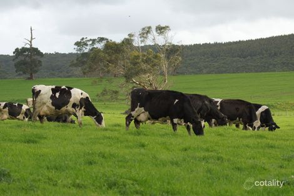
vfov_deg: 9.1
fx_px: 1225
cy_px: 98
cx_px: 147
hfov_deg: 13.7
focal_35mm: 150
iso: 200
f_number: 5.6
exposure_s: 1/160
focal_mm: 100
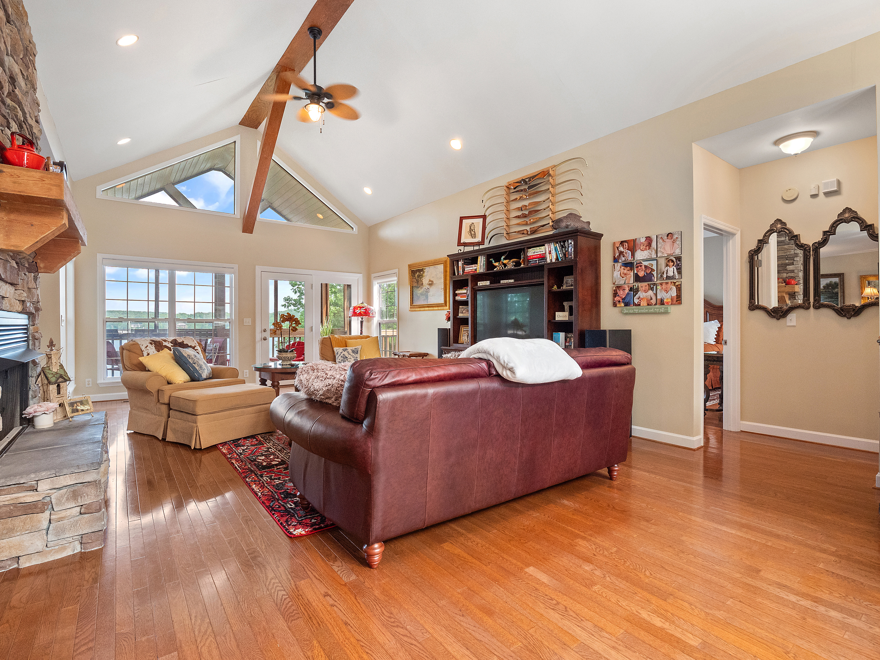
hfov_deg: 94.5
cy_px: 330
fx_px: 407
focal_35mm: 16
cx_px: 440
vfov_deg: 78.1
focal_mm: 8
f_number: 5.6
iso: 800
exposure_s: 1/40
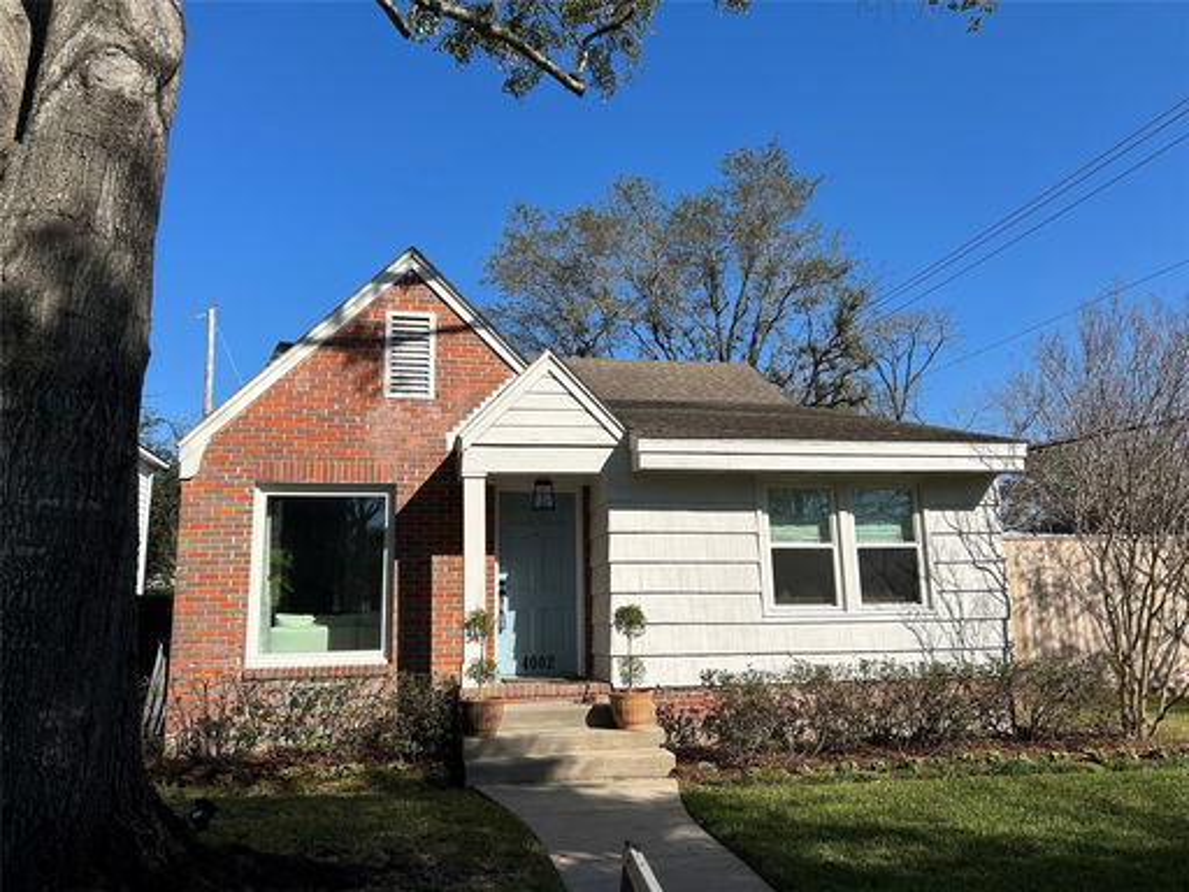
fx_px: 893
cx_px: 594
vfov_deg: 53.1
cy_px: 446
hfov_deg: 67.3
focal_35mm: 26
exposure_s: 1/5882
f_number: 1.5
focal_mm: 5.7
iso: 50
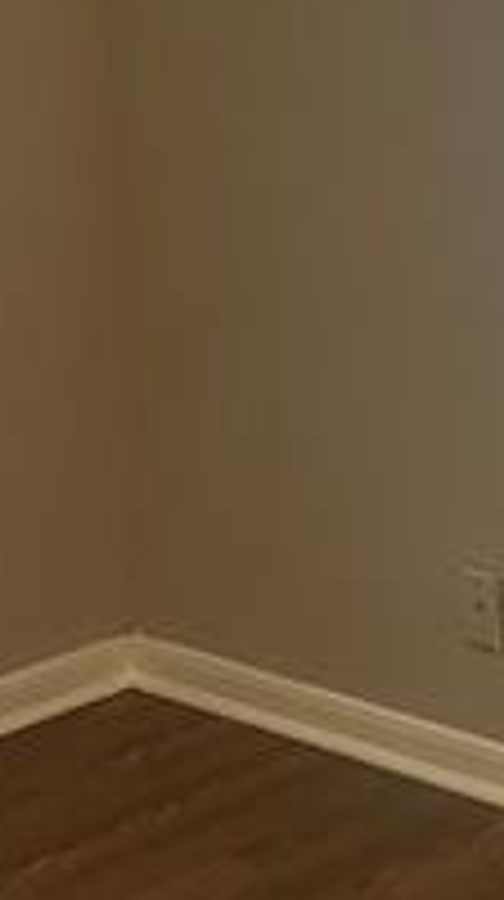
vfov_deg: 19.3
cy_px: 112
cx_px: 652
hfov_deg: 10.8
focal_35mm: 109
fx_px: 2598
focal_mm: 4.2
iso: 100
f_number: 1.6
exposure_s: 1/60
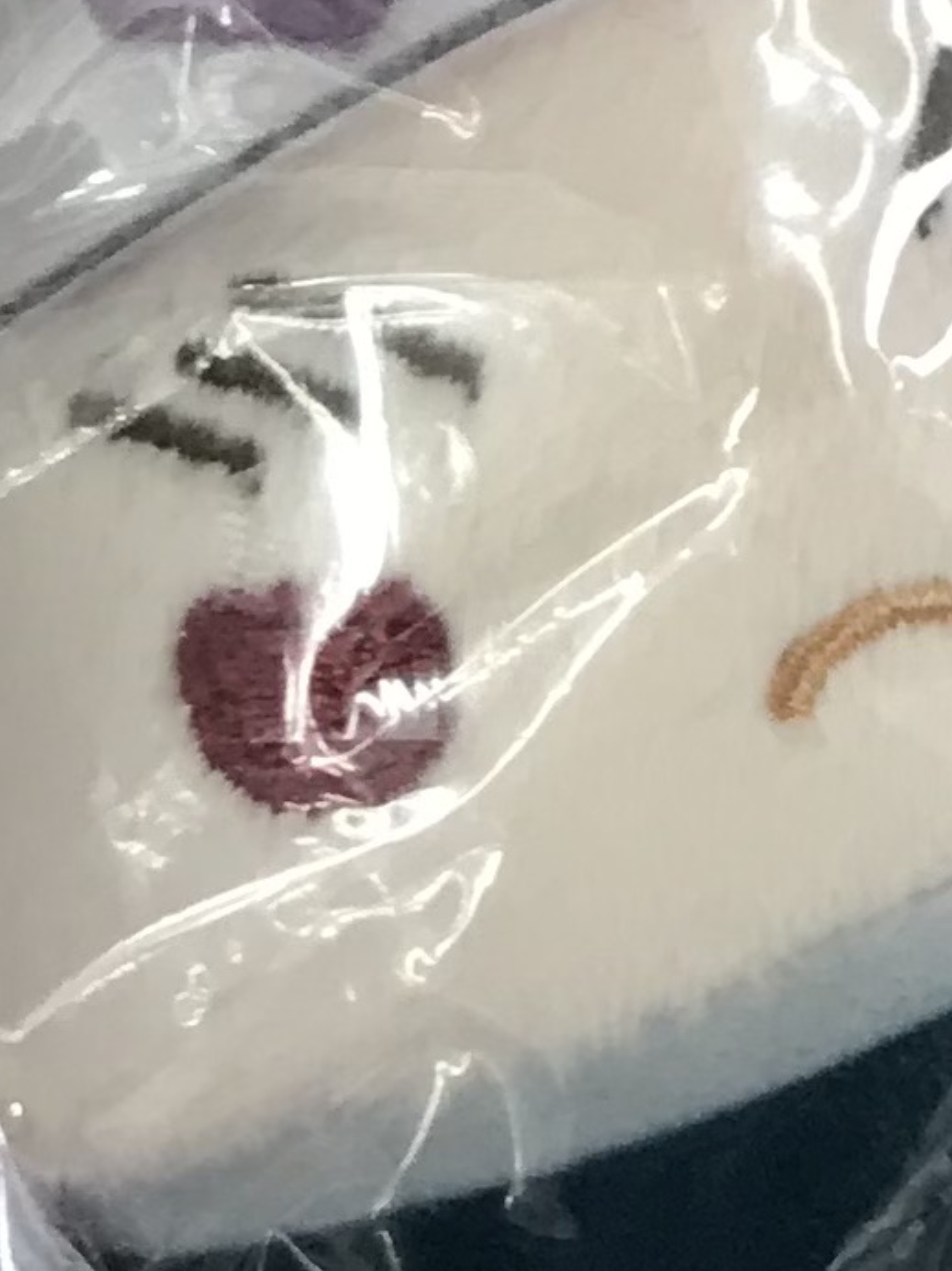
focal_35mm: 163
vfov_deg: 11.0
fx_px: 5983
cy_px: -1343
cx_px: 2524
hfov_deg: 8.2
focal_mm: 3.99
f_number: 1.8
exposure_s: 1/50
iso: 25
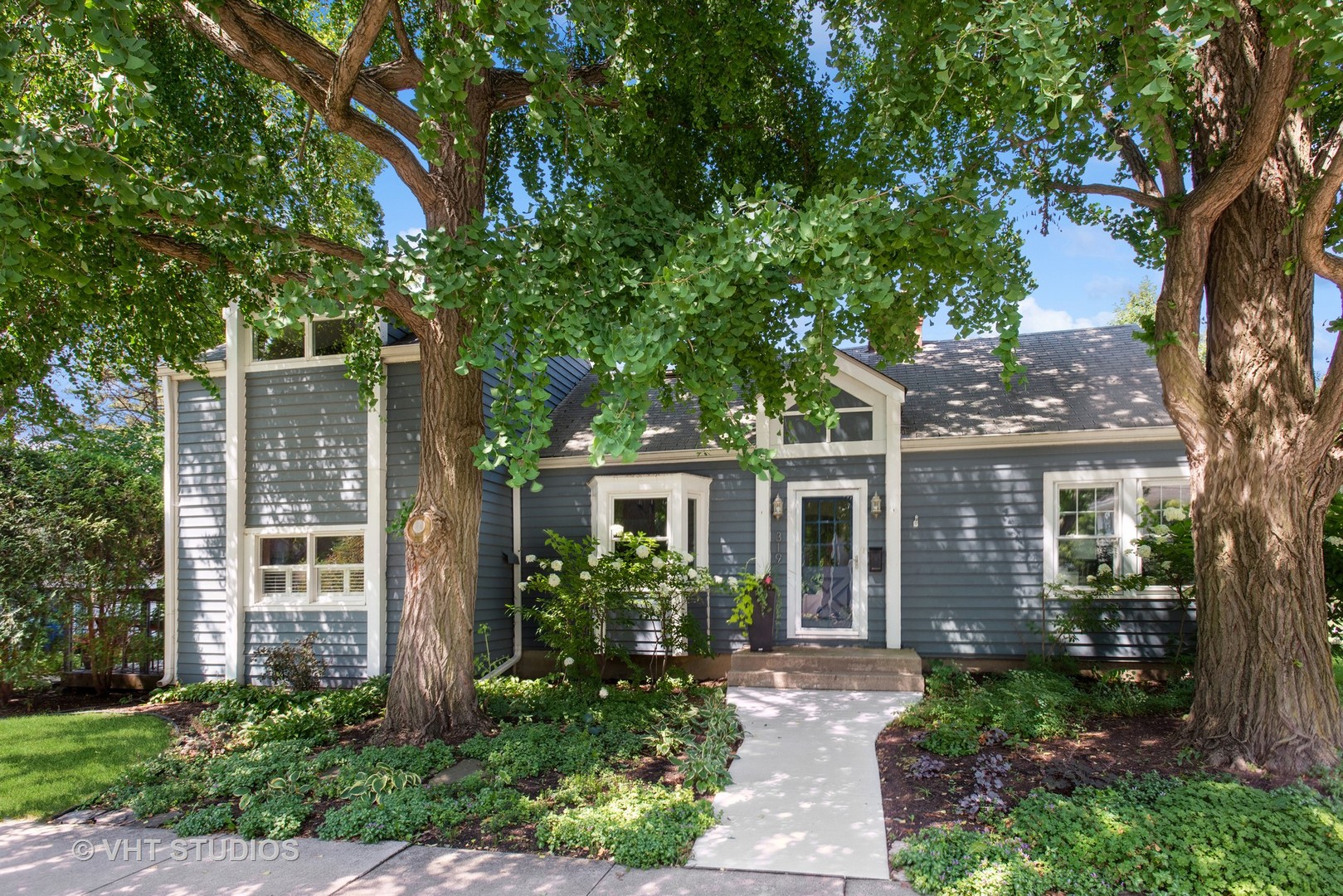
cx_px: 672
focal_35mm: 19
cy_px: 448
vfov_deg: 64.6
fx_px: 709
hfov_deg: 86.9
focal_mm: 19
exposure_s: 1/60
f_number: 8
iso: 400
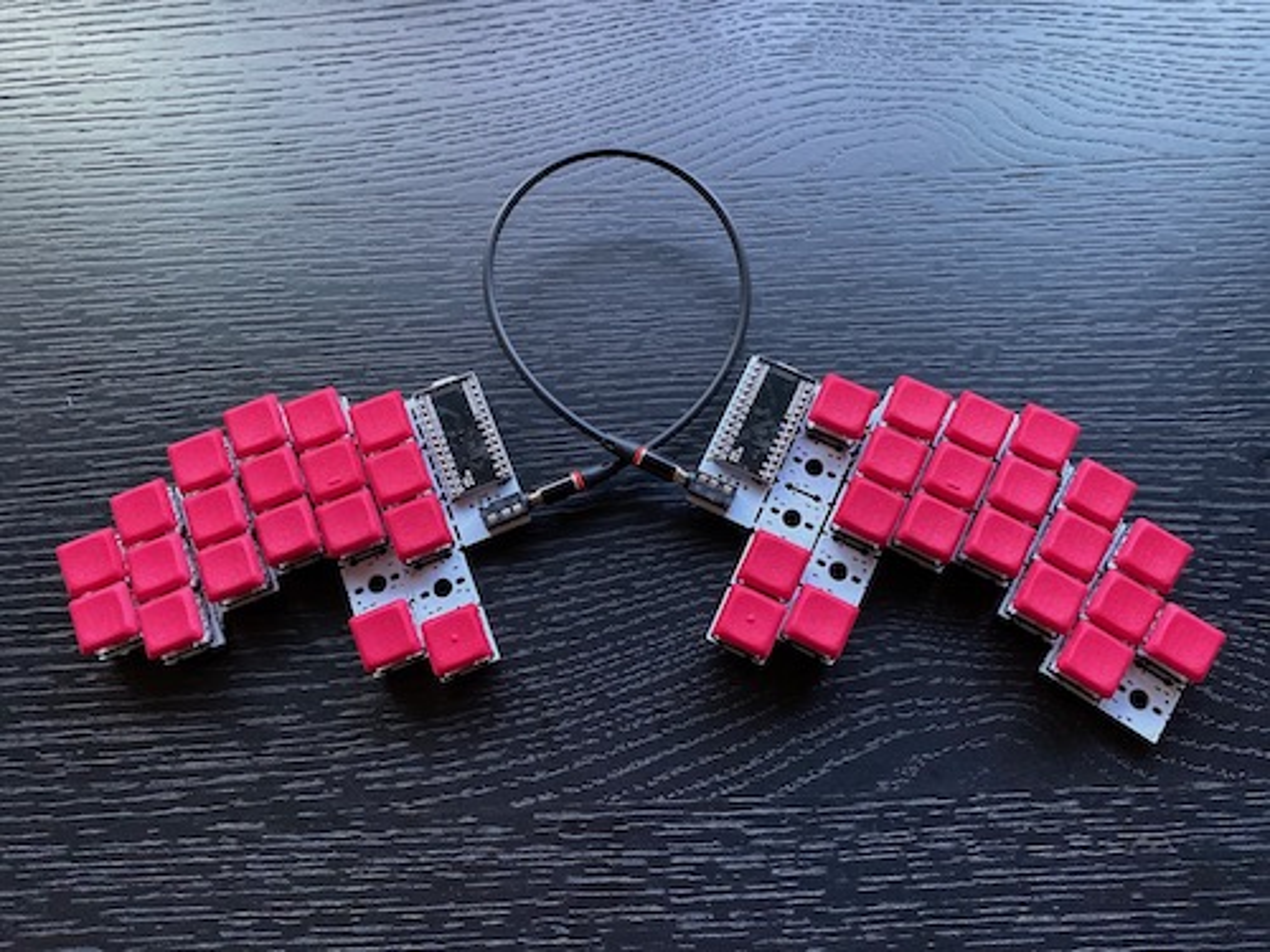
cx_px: 635
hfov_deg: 67.3
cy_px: 476
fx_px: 954
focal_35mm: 26
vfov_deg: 53.1
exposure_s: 1/52
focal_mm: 4.25
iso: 500
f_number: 1.8
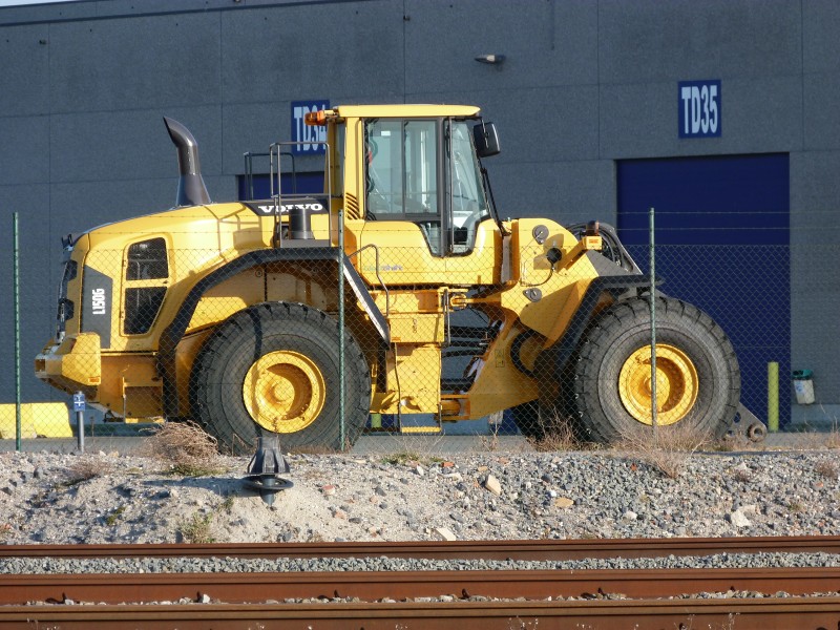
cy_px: 315
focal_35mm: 265
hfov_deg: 7.5
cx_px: 420
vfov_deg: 5.6
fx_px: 6431
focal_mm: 47.7
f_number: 4.5
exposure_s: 1/250
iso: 80
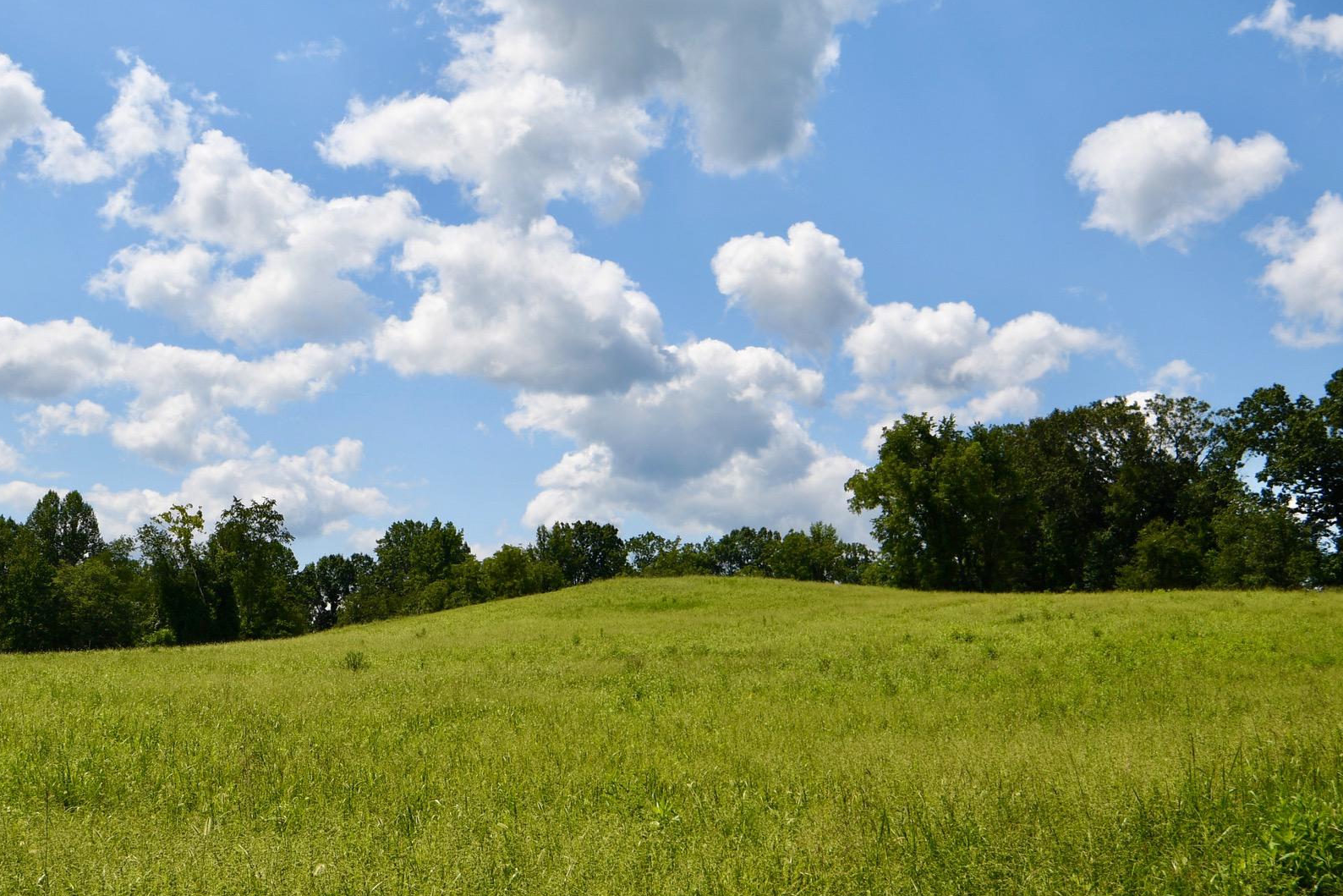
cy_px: 575
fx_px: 1828
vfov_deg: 27.4
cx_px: 727
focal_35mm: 49
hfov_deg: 40.3
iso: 100
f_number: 9
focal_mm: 19
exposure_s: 1/320
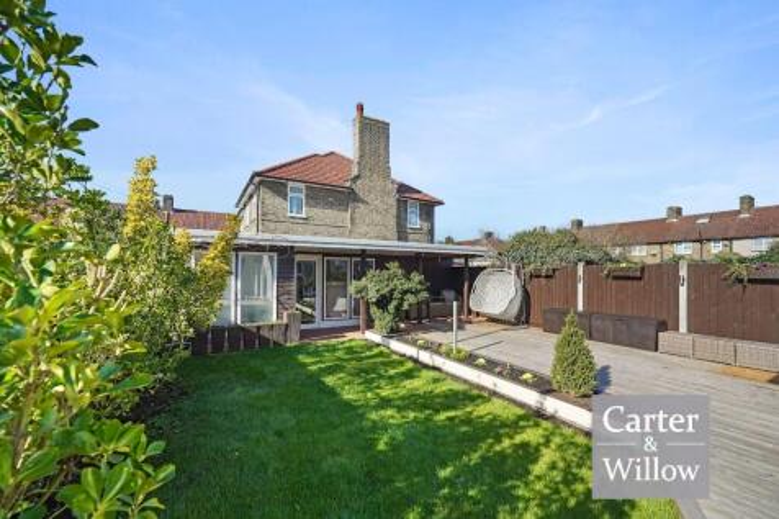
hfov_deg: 104.3
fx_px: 303
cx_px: 390
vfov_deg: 81.2
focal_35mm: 14
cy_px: 260
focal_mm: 14
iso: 800
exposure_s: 1/500
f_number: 8
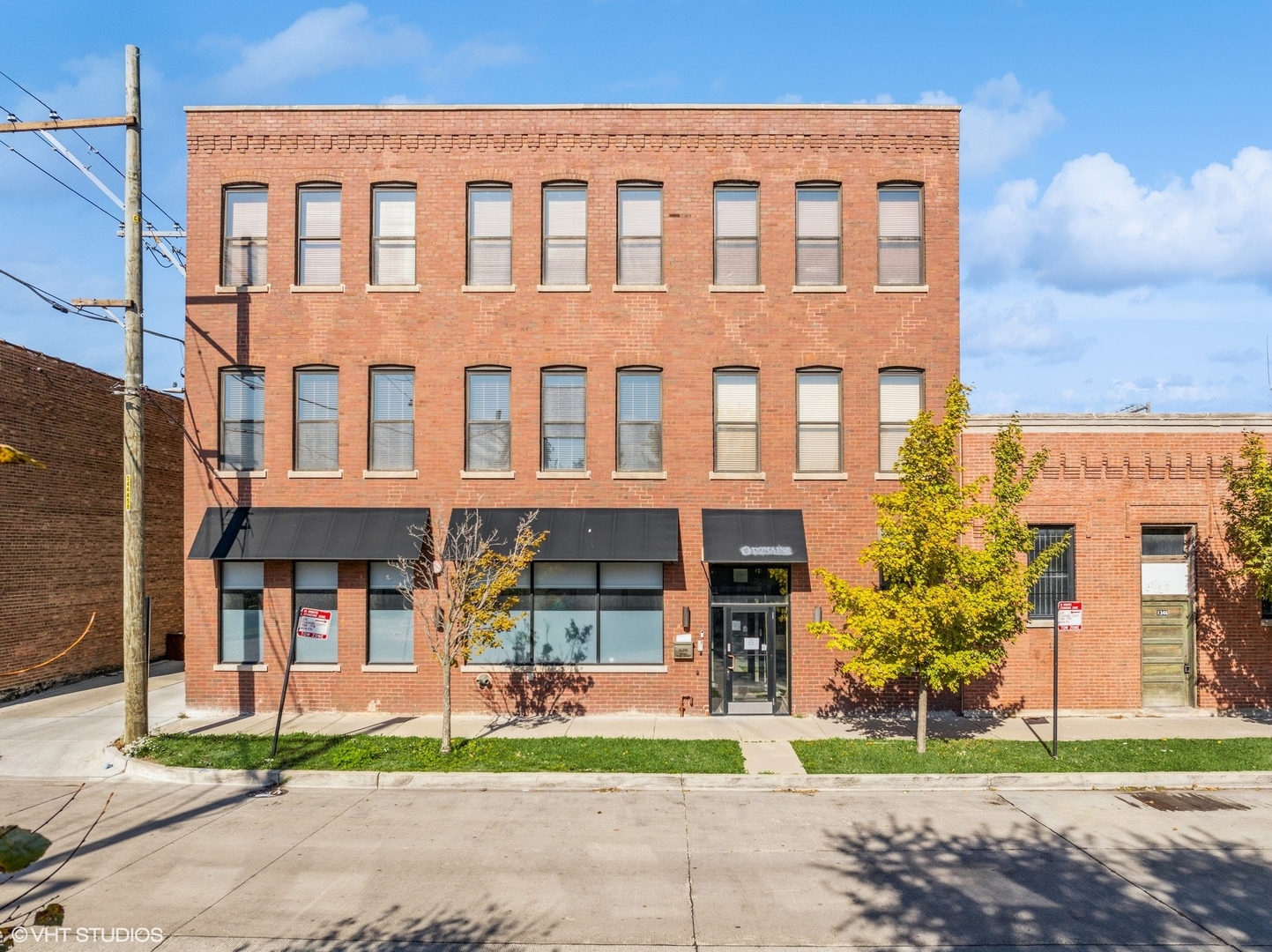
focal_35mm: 24
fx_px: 881
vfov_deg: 56.8
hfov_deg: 71.6
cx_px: 636
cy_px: 476
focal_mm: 12.29
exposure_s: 1/800
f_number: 4
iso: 100
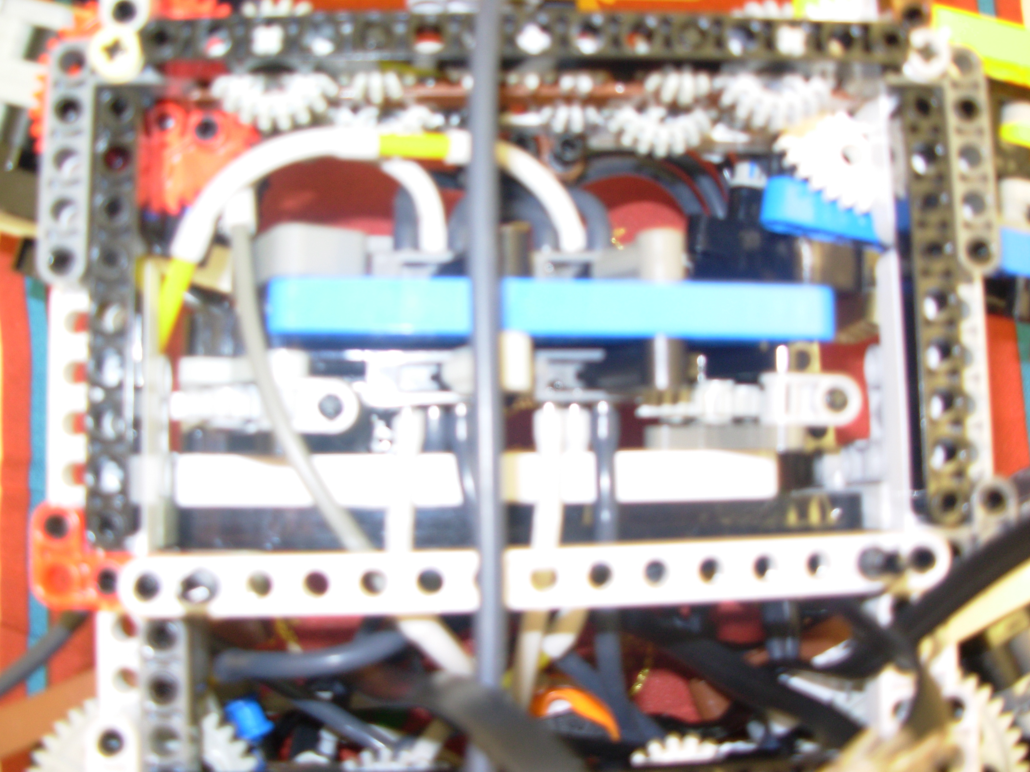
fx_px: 1131
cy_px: 386
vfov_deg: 37.7
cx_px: 515
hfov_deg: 49.0
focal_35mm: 38
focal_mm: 6.3
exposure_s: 1/3.8
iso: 50
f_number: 2.9
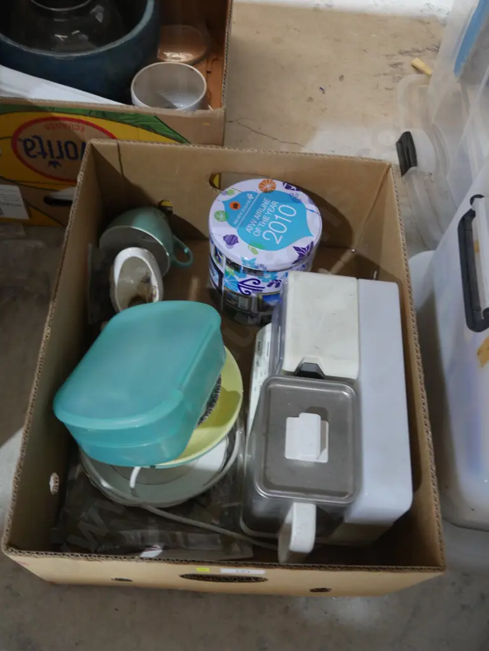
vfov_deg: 56.8
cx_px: 244
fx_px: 602
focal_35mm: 32
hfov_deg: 44.2
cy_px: 326
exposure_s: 1/60
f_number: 3.6
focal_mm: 16
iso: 2000
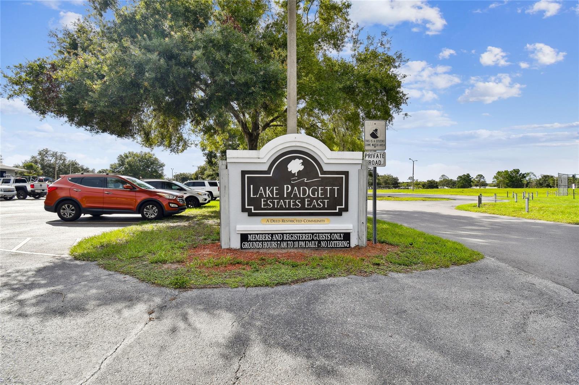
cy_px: 192
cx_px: 290
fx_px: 241
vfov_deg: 77.3
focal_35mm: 15
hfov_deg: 100.4
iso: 100
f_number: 7.1
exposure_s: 1/250
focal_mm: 10
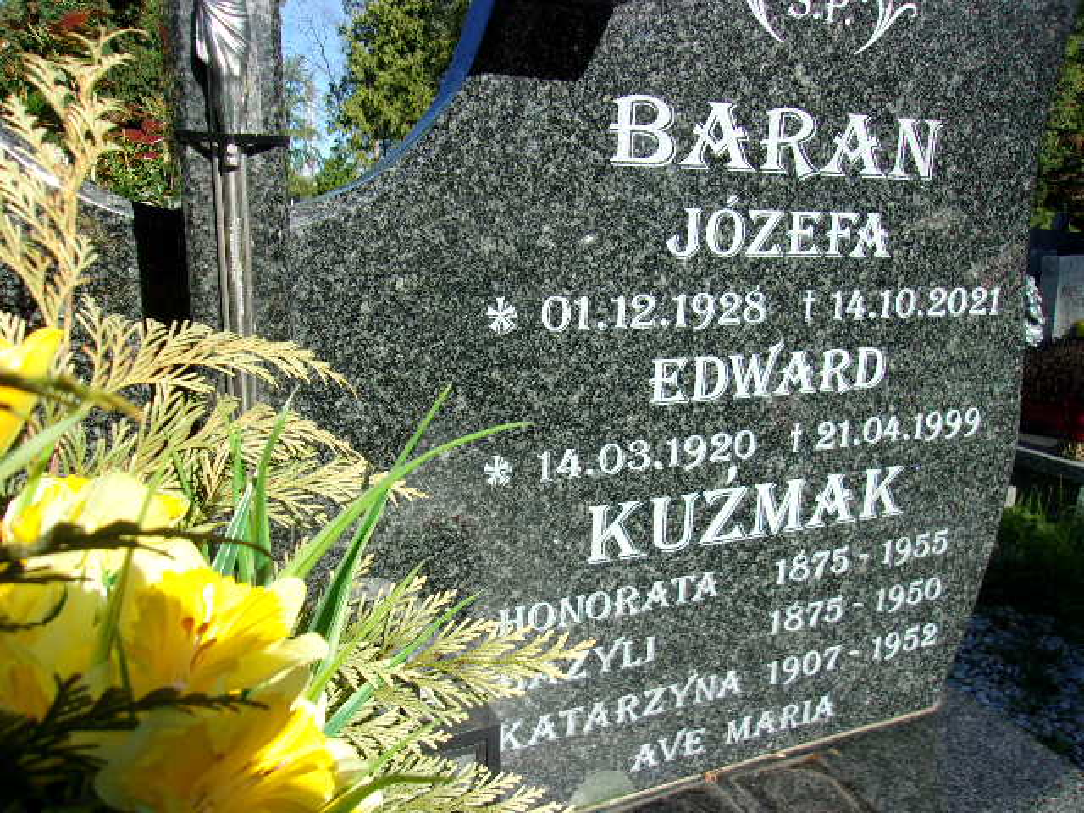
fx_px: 846
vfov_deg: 51.4
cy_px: 406
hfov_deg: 65.3
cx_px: 542
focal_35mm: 27
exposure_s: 1/70
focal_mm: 4.9
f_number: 10.4
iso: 80
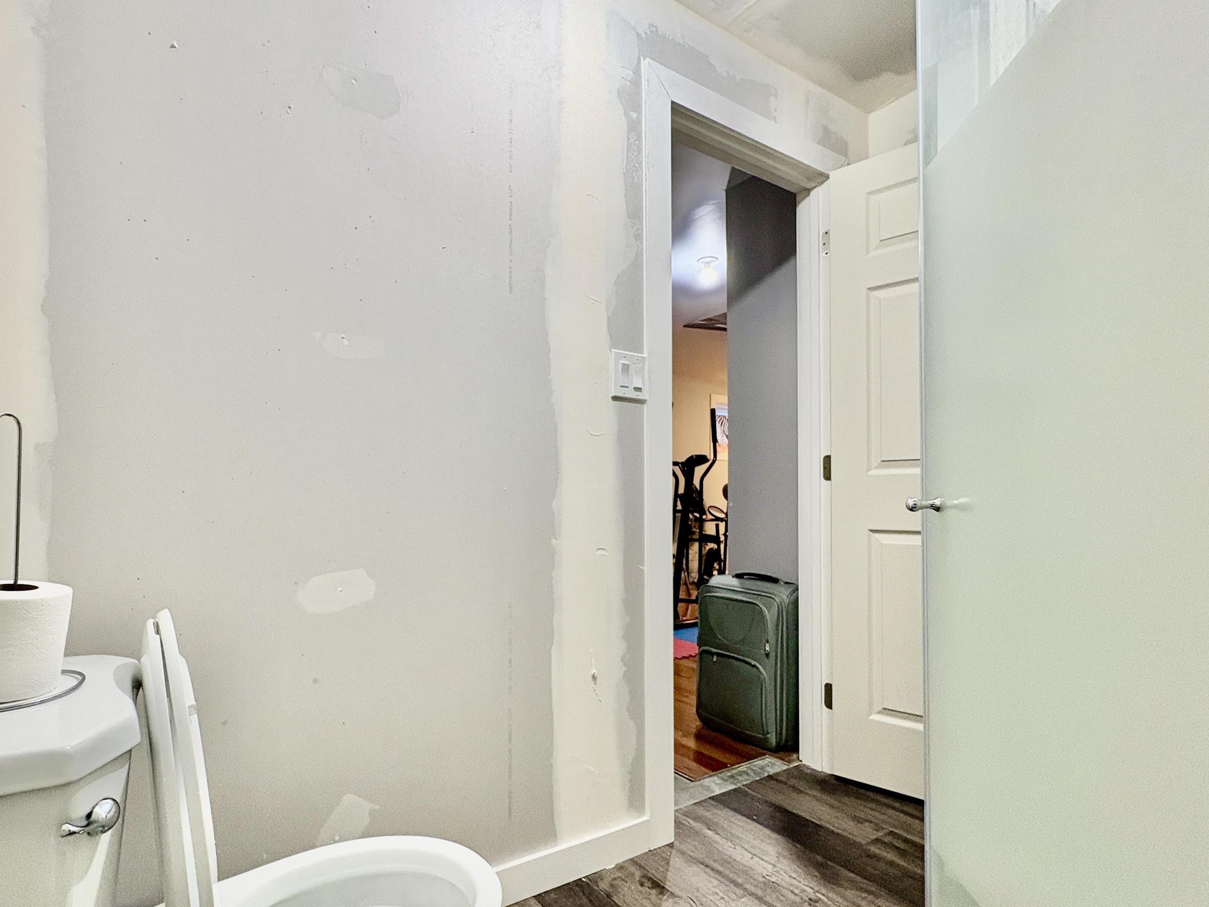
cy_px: 488
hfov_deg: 87.2
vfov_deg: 71.5
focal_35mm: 18
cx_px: 517
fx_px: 629
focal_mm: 2.22
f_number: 2.2
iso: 320
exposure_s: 1/60
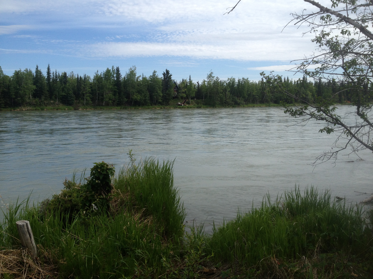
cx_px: 186
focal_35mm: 35
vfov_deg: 40.7
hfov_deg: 52.6
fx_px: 377
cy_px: 140
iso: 50
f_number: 2.4
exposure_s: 1/1577
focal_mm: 4.28
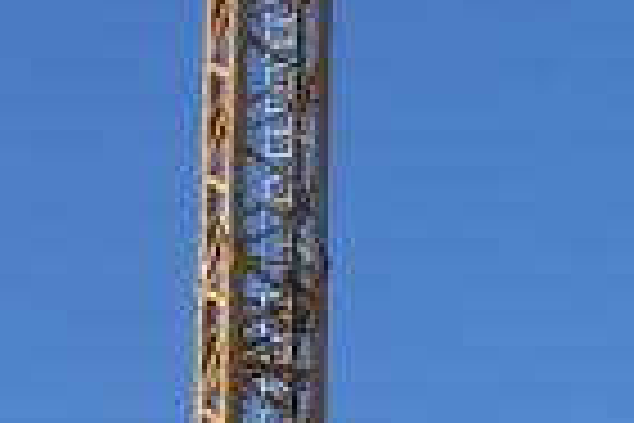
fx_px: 2756
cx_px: 922
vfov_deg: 8.6
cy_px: 567
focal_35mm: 156
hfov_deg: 12.5
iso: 100
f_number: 8
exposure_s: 1/250
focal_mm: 21
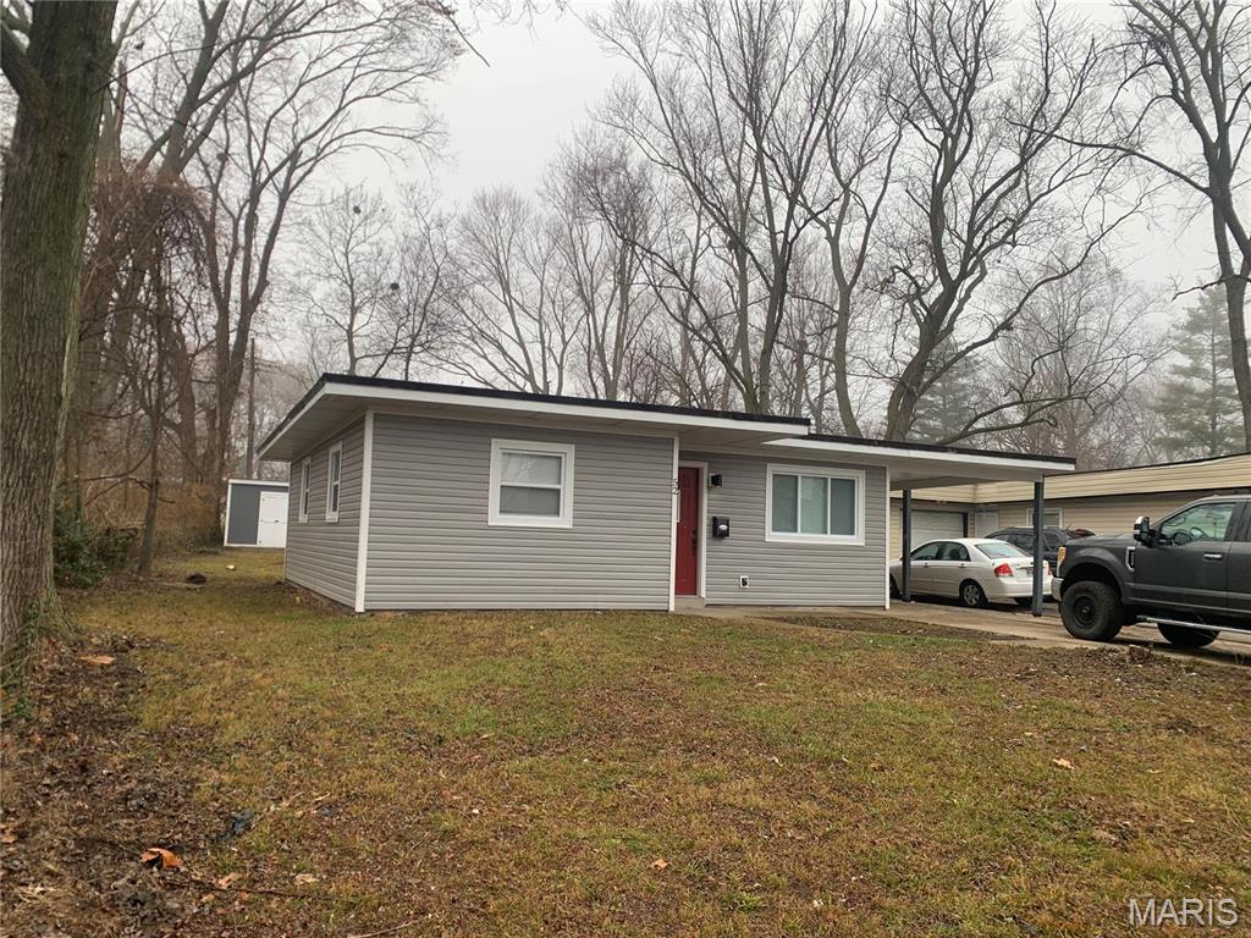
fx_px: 940
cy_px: 469
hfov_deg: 67.3
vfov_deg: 53.1
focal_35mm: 26
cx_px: 626
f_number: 1.8
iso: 25
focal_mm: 4.25
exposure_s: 1/265
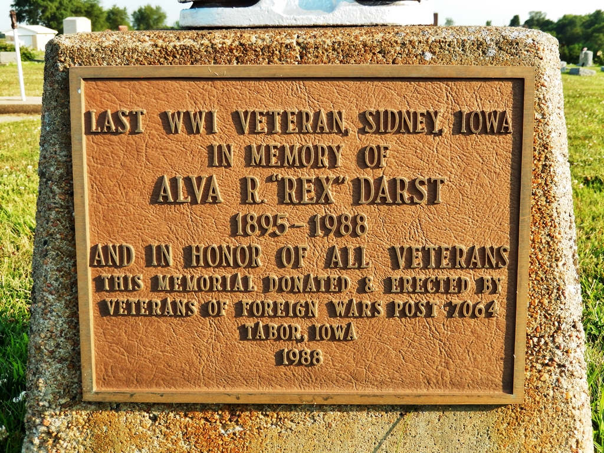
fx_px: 785
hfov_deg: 42.1
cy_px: 226
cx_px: 302
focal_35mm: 45
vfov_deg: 32.2
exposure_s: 1/250
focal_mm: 8.1
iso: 125
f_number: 4.3
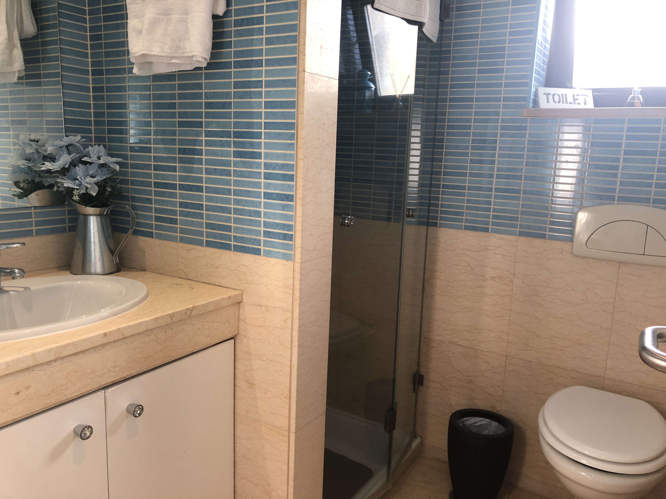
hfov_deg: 63.4
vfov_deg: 49.7
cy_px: 250
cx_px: 333
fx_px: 539
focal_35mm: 28
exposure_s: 1/50
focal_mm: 4
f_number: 1.8
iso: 25
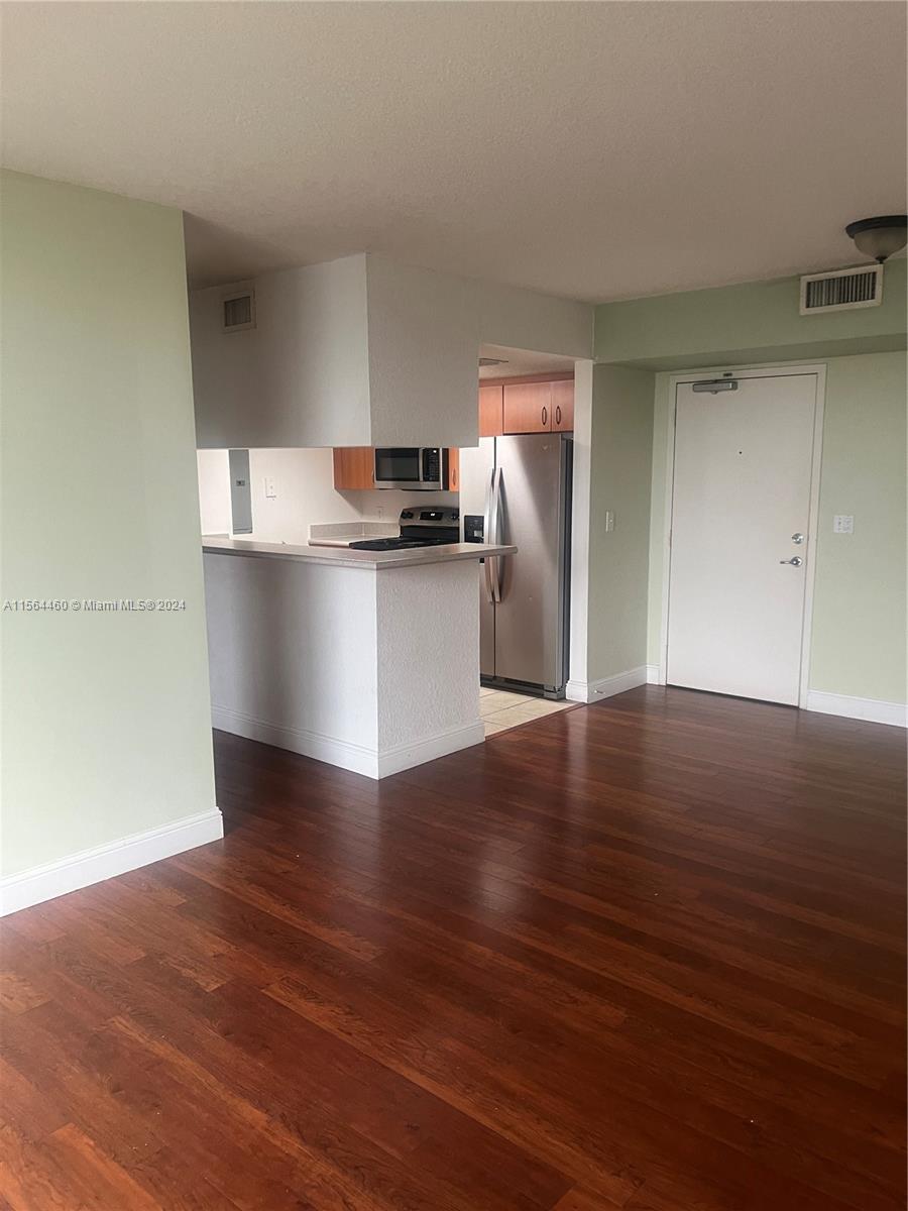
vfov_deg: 67.3
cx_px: 454
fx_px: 909
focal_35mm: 26
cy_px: 606
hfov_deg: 53.1
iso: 160
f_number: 1.5
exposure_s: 1/60
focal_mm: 5.7
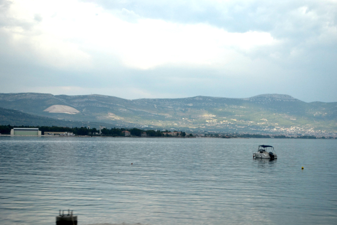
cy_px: 112
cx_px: 168
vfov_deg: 22.6
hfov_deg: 33.4
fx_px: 562
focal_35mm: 60
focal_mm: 40
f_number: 5.6
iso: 280
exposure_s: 1/125
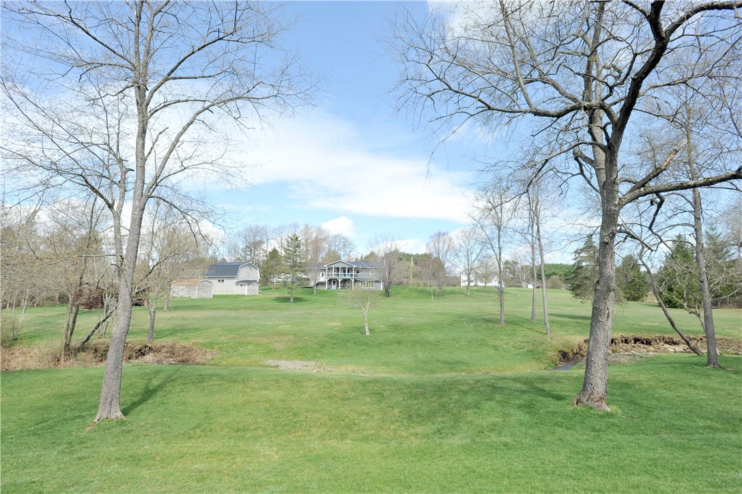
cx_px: 371
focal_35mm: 24
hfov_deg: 73.8
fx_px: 494
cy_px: 247
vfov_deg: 53.1
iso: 400
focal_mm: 24
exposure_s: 1/160
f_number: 11
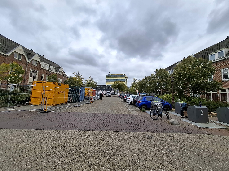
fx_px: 86
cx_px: 114
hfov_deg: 106.2
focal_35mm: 13
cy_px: 86
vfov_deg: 89.9
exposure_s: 1/417
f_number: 2.2
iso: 40
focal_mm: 1.7
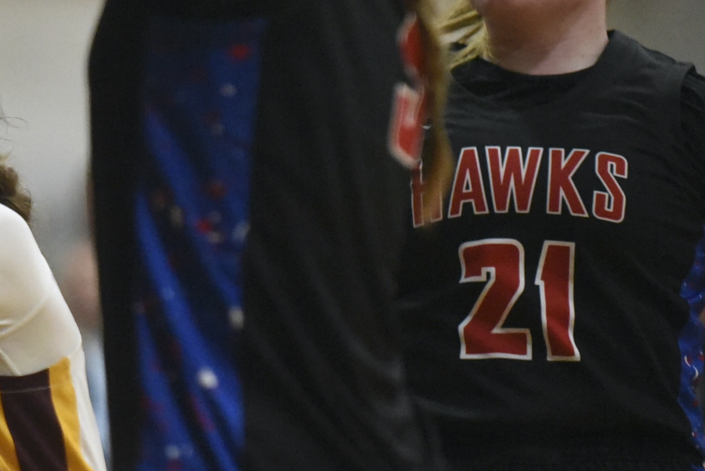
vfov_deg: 3.7
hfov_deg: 5.5
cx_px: -49
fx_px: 7288
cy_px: 91
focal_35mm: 372
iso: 12800
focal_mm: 150
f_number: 3.2
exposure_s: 1/2000
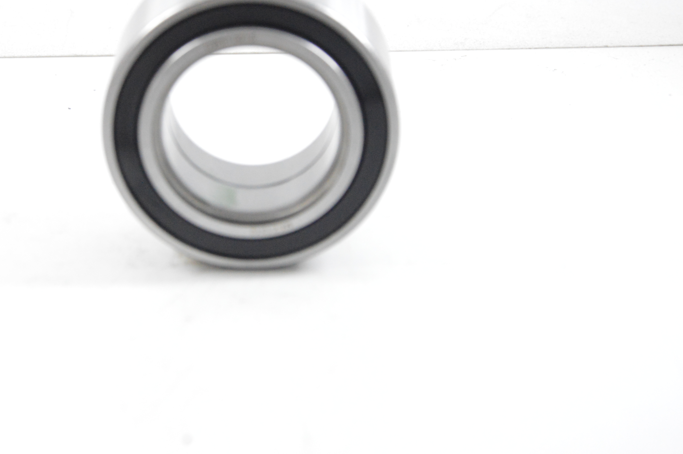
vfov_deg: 13.3
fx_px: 1948
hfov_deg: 19.8
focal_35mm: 103
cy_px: 120
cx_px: 249
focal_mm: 45
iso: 3200
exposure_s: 1/100
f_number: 6.3
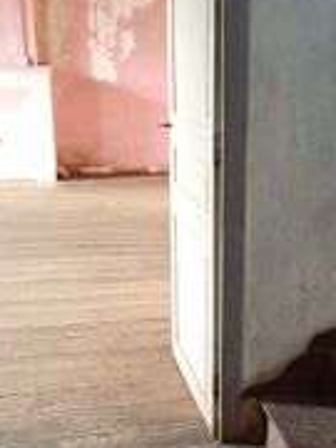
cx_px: 256
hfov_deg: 25.3
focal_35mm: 57
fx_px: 738
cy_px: 335
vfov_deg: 33.1
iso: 786
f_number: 1.7
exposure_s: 1/33.3
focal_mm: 5.24
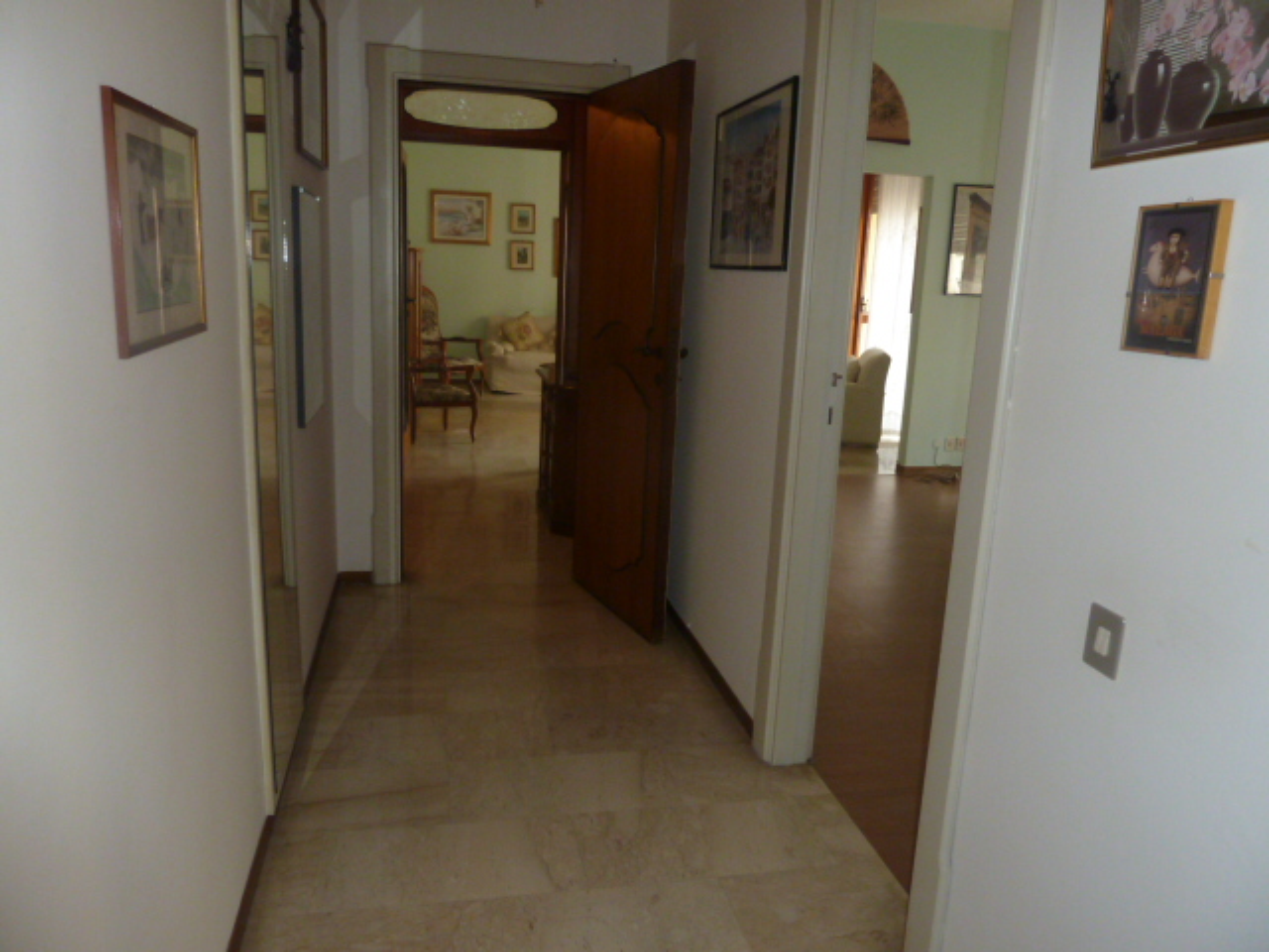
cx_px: 634
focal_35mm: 25
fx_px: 916
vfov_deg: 54.9
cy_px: 476
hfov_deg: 69.4
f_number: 3.3
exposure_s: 1/30
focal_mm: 4.1
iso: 250
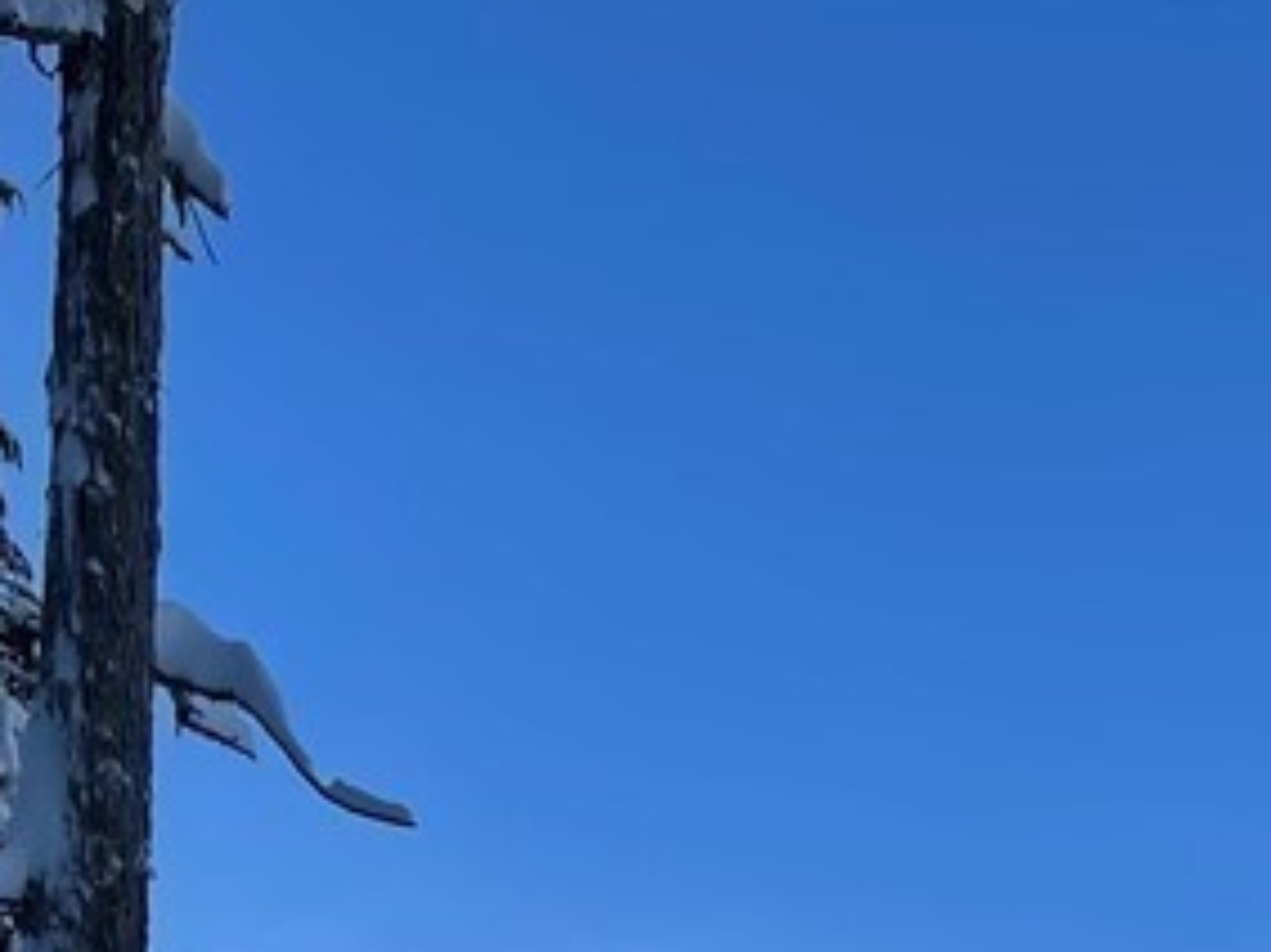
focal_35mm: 94
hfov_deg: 18.7
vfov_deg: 14.2
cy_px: 1630
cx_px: 1828
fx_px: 3450
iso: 32
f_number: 1.6
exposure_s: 1/3448
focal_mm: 5.1
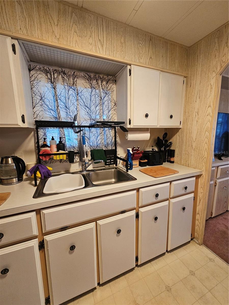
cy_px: 152
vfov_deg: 106.2
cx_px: 114
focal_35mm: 13
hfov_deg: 89.9
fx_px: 115
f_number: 2.2
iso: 250
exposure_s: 1/60
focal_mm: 2.2
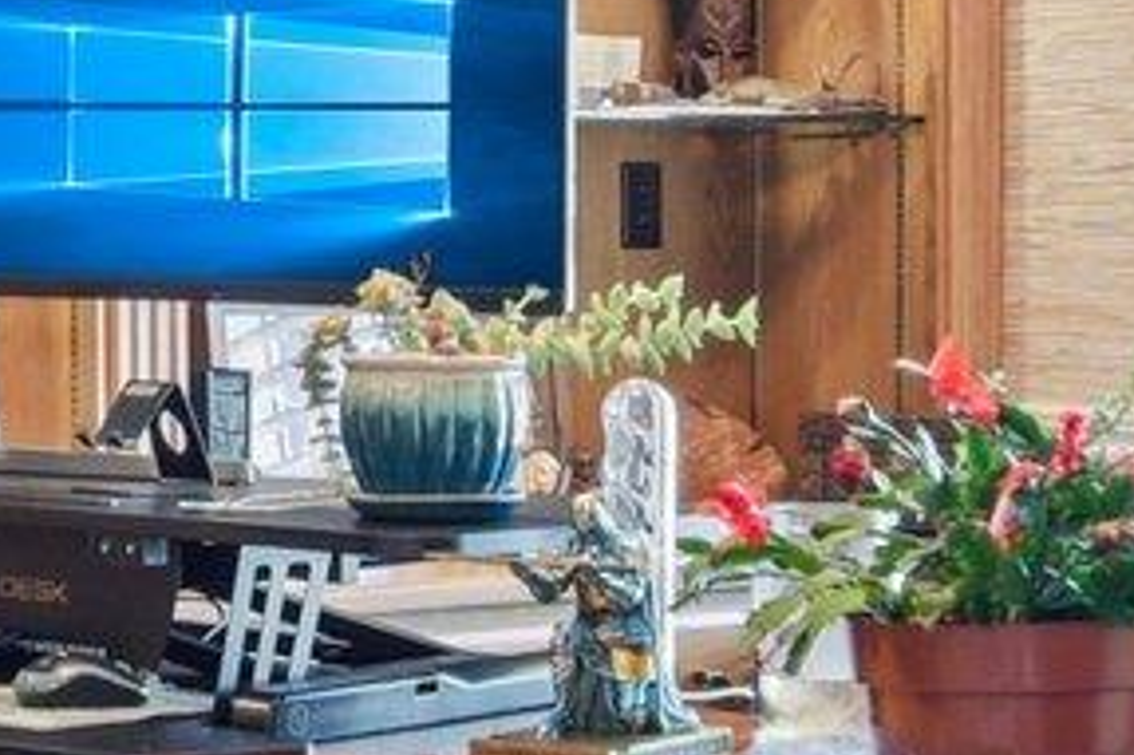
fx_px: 3368
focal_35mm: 107
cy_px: 105
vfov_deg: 12.7
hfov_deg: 18.8
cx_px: 103
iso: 400
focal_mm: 10
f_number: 8
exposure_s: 1/1.67
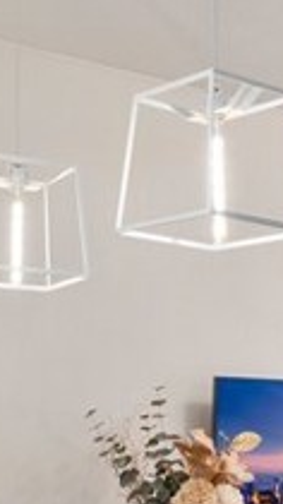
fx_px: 1162
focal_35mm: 87
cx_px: 156
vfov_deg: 23.8
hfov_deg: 13.9
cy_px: 446
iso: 250
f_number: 8
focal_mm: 17
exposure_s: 1/4
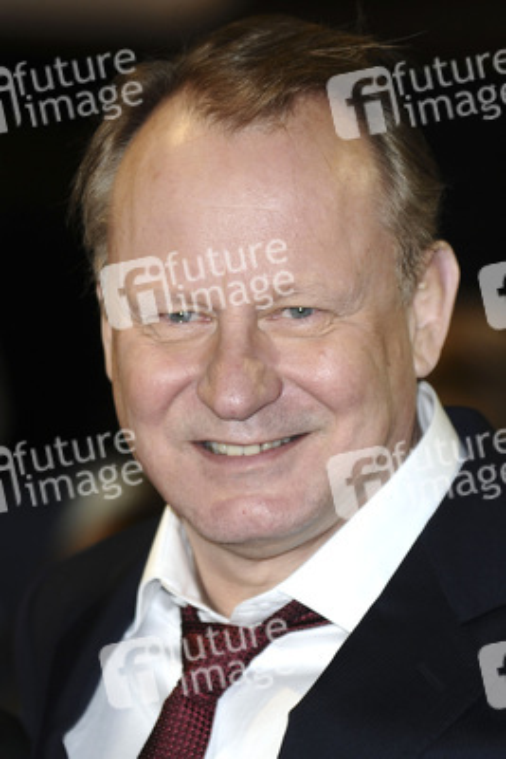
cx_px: 253
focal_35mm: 300
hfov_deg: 4.6
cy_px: 380
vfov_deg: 6.9
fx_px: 6319
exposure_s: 1/200
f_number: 4
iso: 320
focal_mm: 200
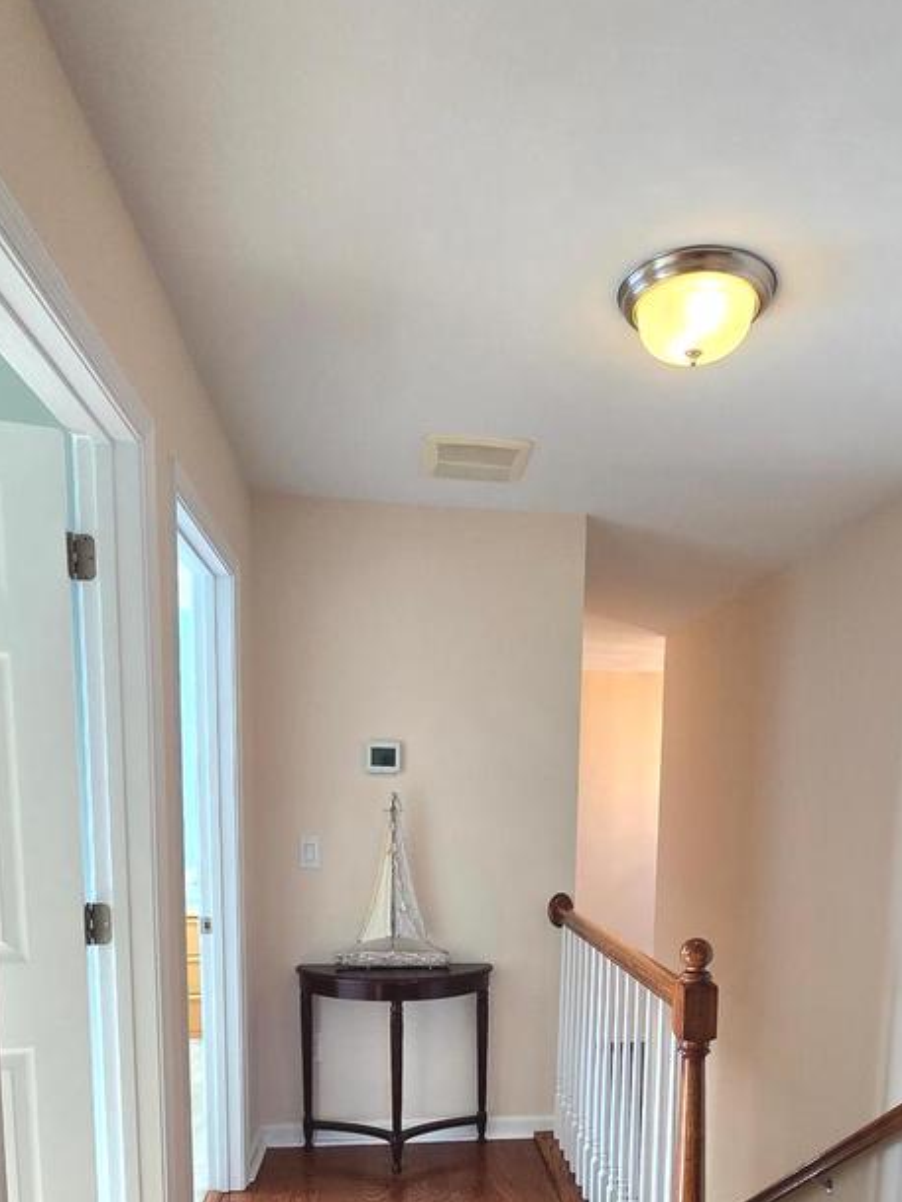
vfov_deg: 68.7
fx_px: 799
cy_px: 914
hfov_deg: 58.7
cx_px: 506
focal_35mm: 23
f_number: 2.2
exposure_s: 1/60
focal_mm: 2.2
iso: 100
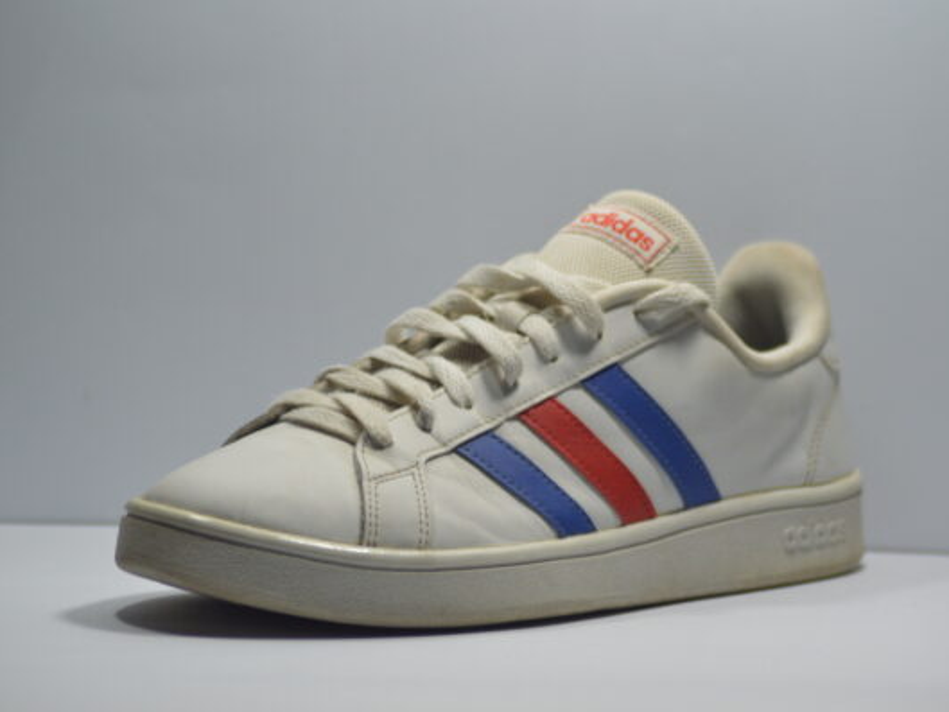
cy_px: 356
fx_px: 6048
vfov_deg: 6.7
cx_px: 479
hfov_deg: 9.0
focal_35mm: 221
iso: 400
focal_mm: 135
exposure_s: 1/160
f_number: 4.2
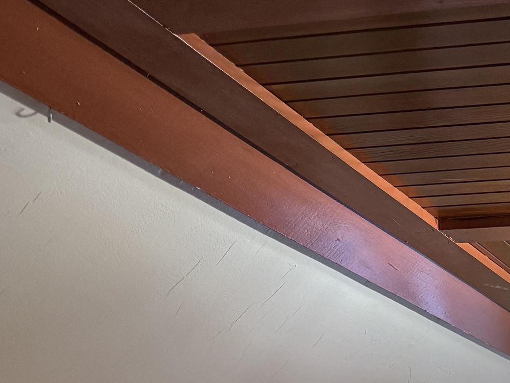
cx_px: 692
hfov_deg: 22.7
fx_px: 1105
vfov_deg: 17.4
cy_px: 593
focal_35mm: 75
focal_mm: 6.76
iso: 400
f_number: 1.78
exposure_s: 1/120
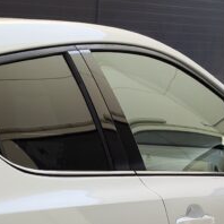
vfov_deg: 13.3
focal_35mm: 123
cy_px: 343
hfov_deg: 12.9
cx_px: -178
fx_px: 900
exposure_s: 1/150
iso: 50
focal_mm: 7.01
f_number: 1.69
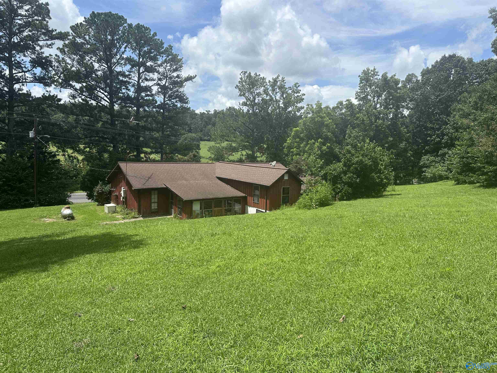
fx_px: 345
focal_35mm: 24
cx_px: 248
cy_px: 186
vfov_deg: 56.8
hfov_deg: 71.6
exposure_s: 1/3472
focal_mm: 6.86
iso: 80
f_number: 1.78
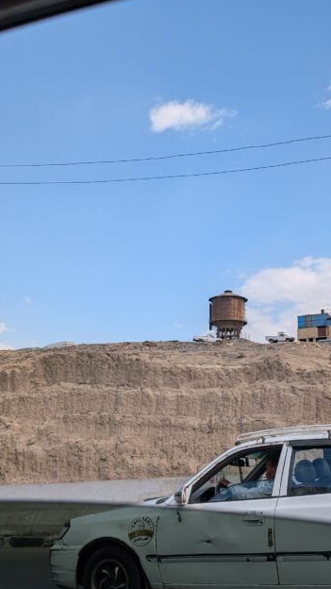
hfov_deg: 27.5
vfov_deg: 47.2
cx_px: 231
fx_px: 671
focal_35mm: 43
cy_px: 346
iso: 21
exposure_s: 1/1290
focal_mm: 6.9
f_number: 1.68
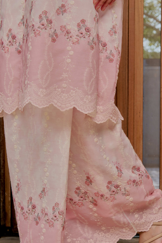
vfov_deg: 30.9
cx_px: 97
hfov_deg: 20.9
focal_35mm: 65
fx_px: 439
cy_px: 144
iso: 200
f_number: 6.3
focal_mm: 45
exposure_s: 1/125
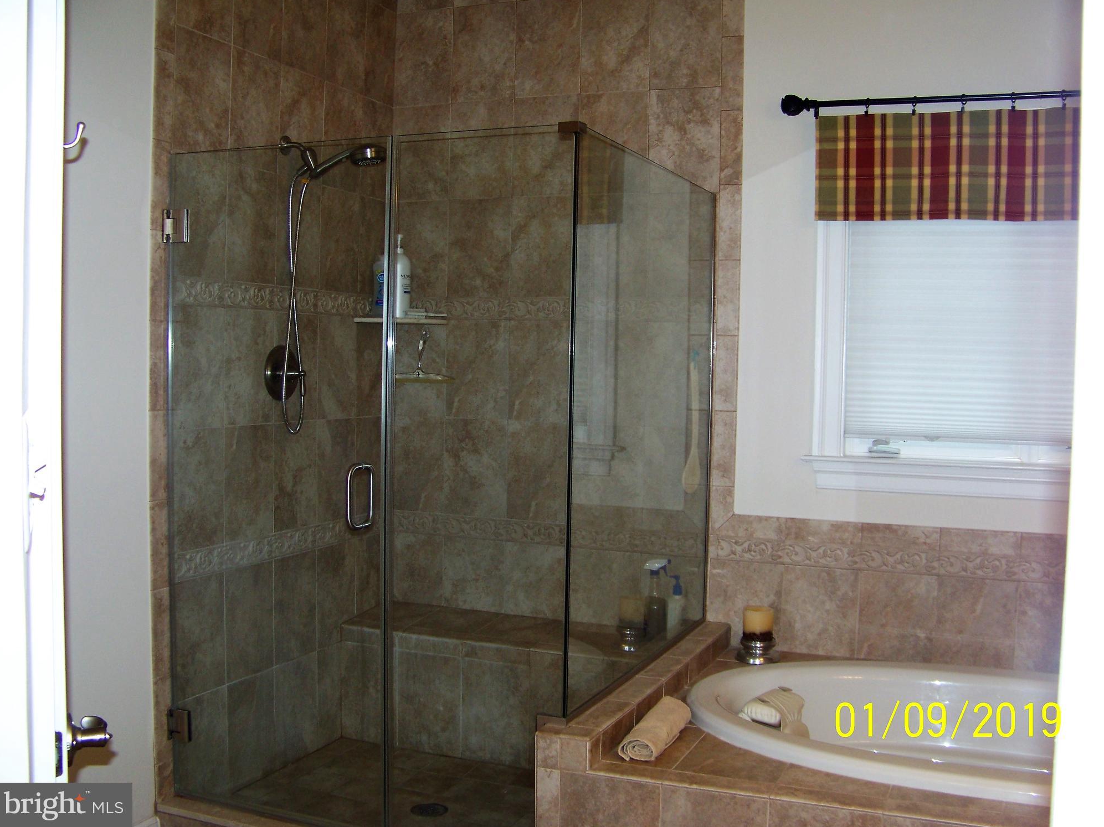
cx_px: 561
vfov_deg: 38.7
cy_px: 403
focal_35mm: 37
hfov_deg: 50.1
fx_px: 1180
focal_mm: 5.85
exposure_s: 1/30
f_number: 2.8
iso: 64
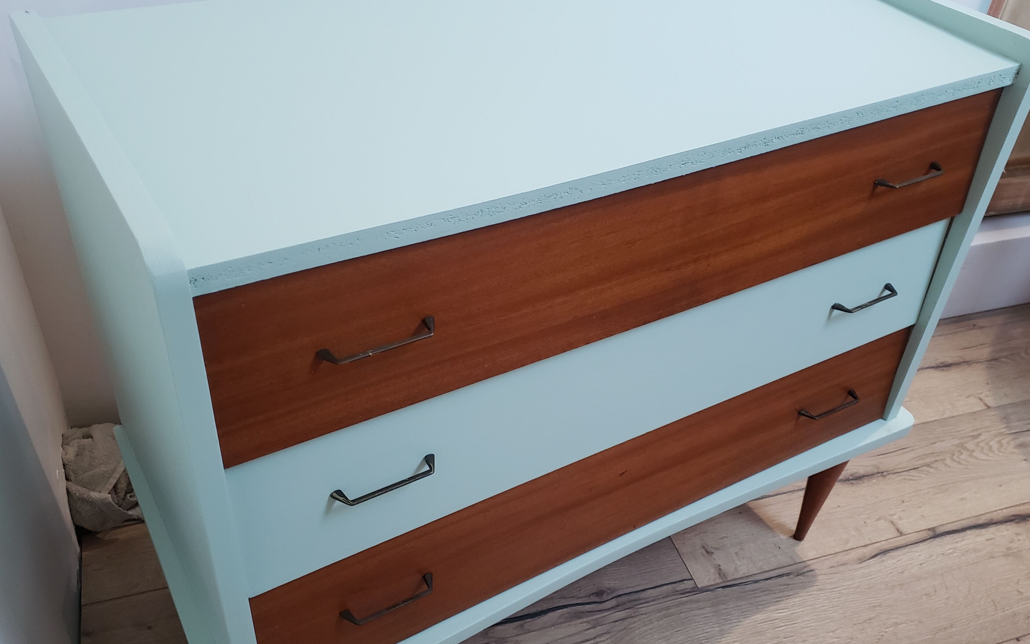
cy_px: 380
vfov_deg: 38.2
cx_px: 570
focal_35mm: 33
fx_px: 926
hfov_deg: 58.0
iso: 250
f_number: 1.5
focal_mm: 4.3
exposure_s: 1/20
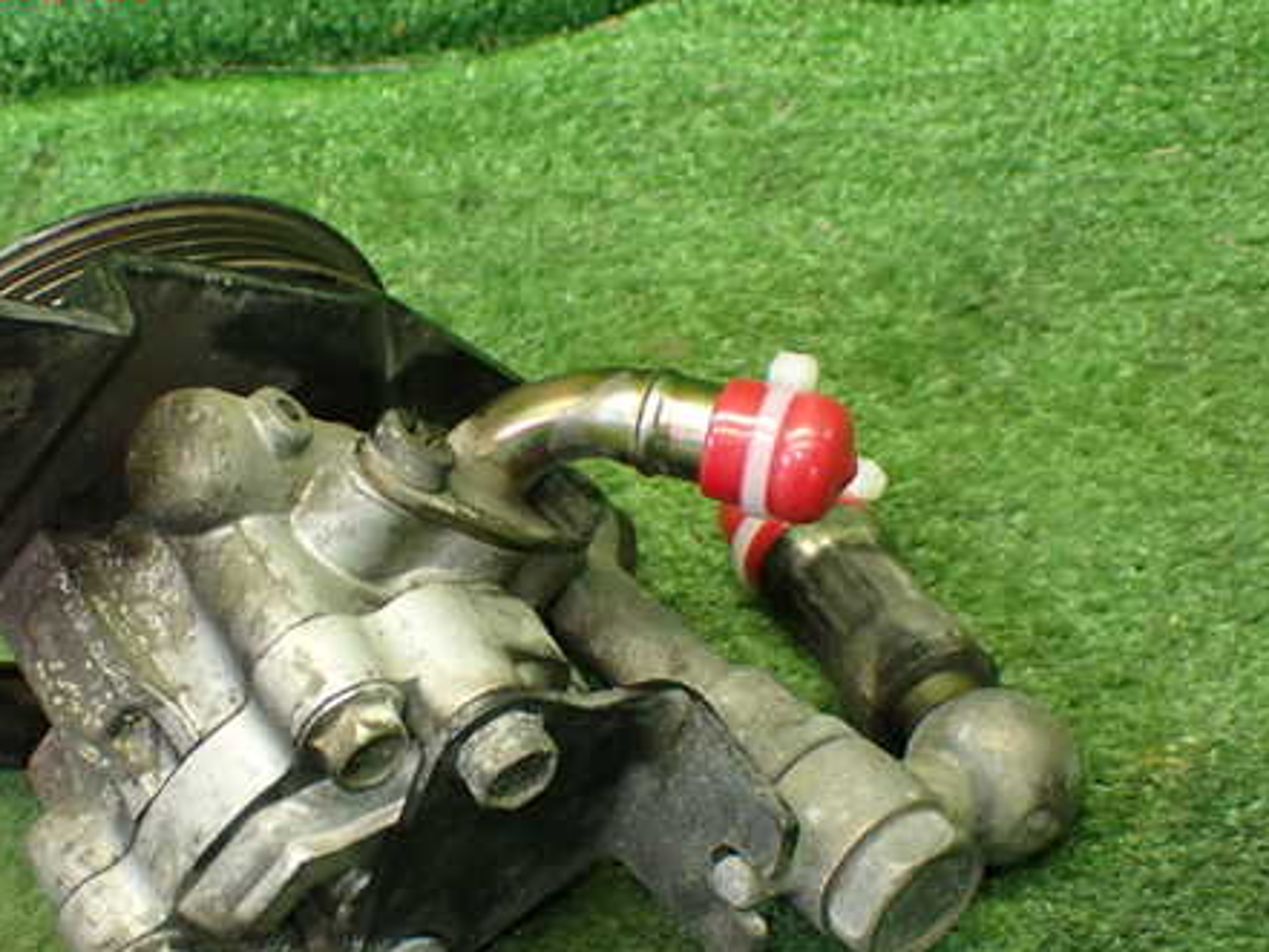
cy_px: 592
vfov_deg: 21.6
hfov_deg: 28.5
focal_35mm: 68
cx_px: 486
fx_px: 2494
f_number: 3.2
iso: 800
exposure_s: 1/50
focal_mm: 9.01
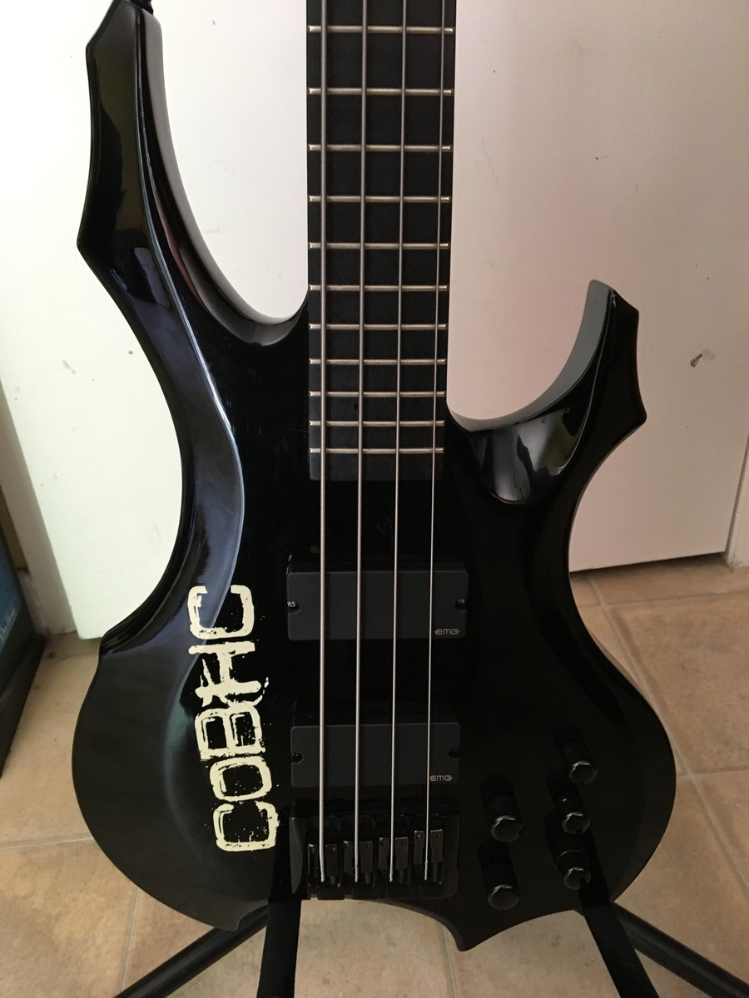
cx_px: 374
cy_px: 499
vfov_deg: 61.7
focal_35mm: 29
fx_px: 837
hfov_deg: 48.2
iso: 200
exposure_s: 1/24
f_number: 2.2
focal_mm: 4.15
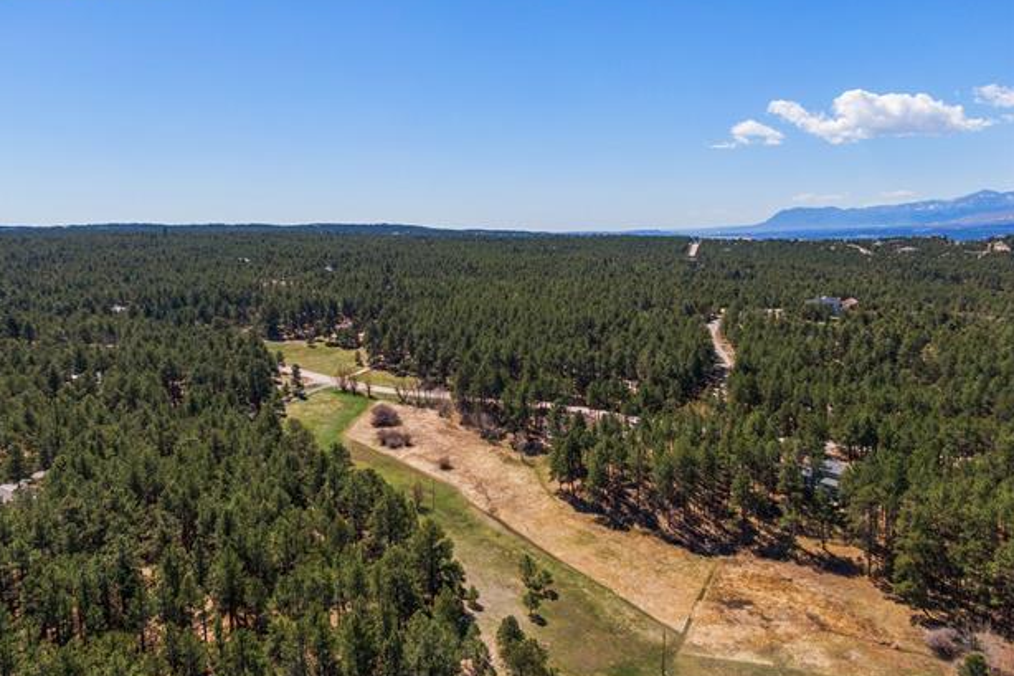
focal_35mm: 26
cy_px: 323
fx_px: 732
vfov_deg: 49.5
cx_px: 489
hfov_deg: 69.4
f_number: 2.8
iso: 100
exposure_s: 1/80
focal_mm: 4.39
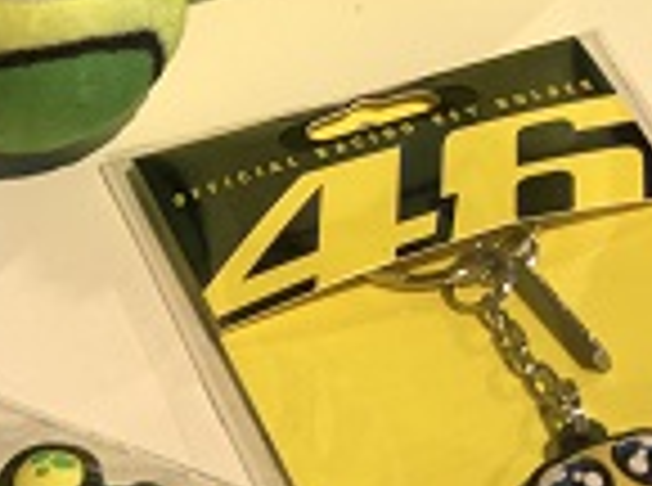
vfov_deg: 7.1
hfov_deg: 9.5
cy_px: -9
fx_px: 3889
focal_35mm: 207
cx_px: 609
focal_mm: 6.6
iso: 32
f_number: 2.8
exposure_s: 1/50
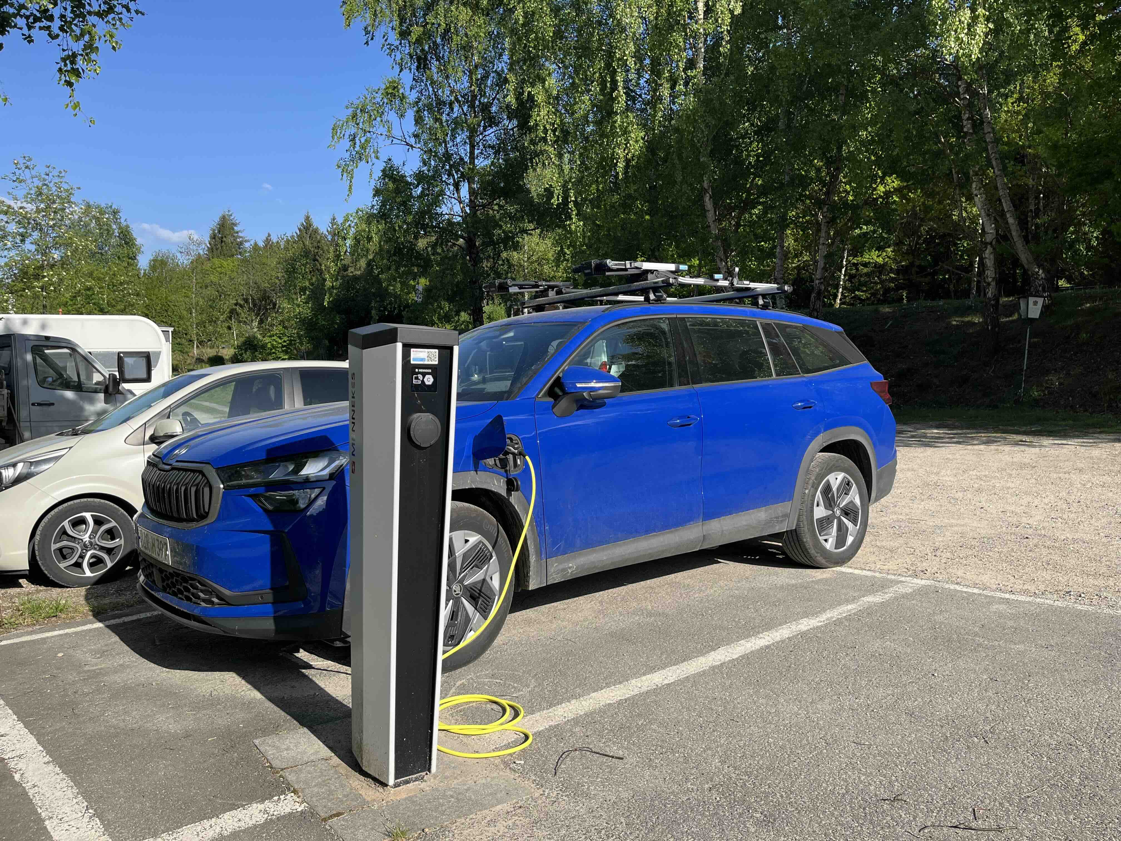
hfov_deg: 67.3
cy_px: 420
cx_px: 560
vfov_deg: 53.1
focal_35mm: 26
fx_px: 842
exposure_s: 1/2309
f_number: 1.6
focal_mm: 5.1
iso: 50
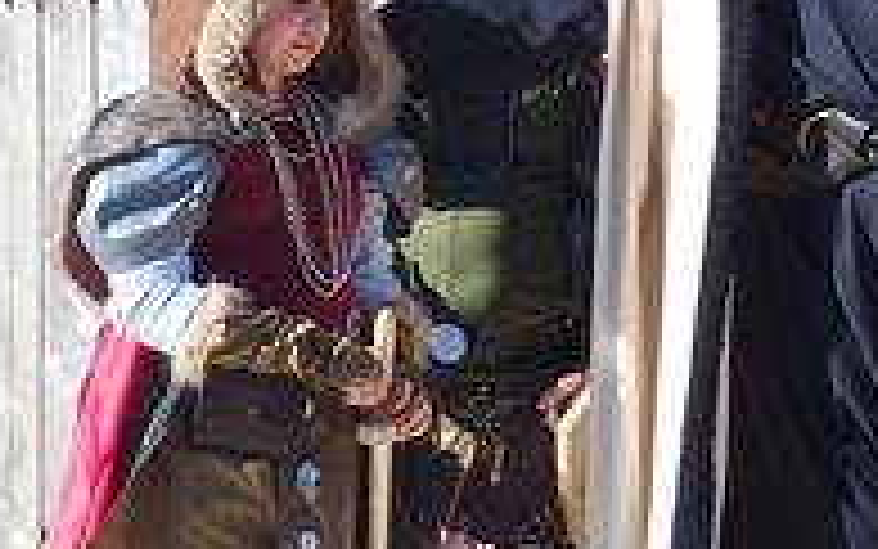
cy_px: -50
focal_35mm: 368
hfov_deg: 5.7
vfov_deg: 3.6
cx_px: 252
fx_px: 8808
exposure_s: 1/500
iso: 100
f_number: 3.5
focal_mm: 31.8
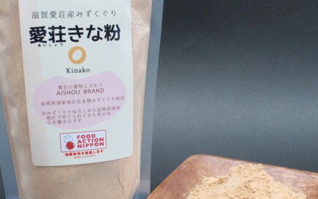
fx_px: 442
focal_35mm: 51
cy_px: 117
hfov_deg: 39.6
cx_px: 158
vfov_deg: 25.3
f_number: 3.9
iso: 200
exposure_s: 1/15
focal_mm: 7.25
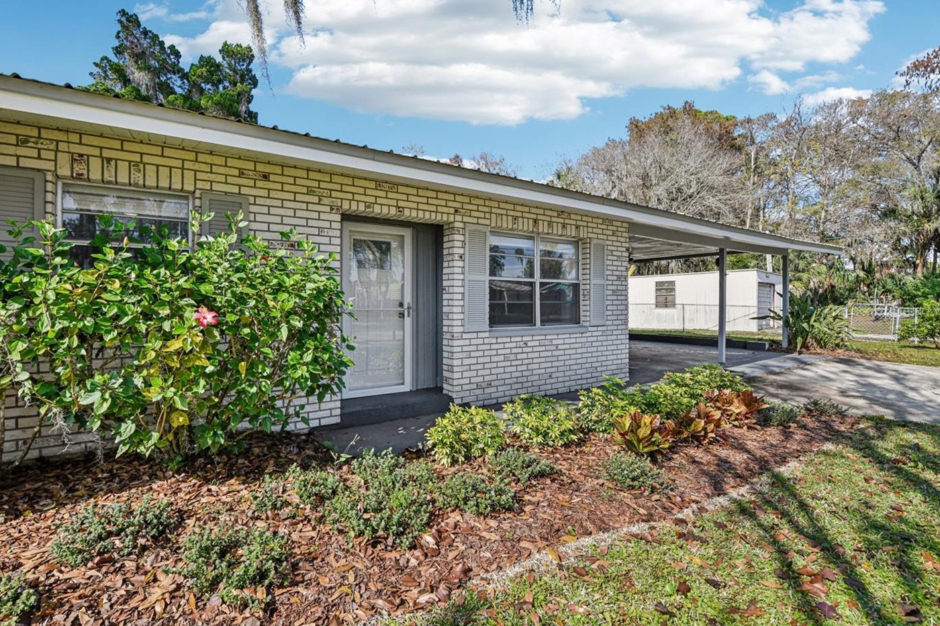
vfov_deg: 73.7
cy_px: 310
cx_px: 415
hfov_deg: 96.3
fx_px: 418
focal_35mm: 16
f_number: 8
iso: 400
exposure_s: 1/320
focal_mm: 14
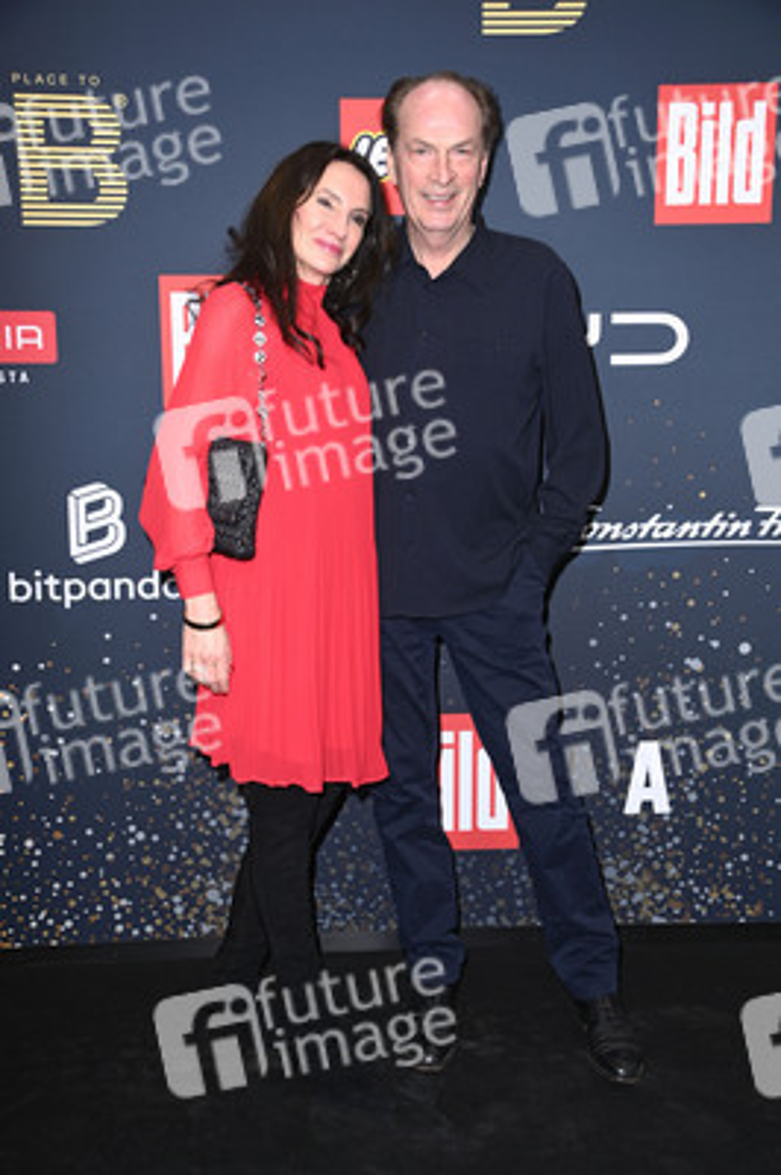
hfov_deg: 30.5
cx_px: 390
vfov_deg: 44.5
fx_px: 1434
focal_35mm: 44
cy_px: 588
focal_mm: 44
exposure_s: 1/250
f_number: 5.6
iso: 320
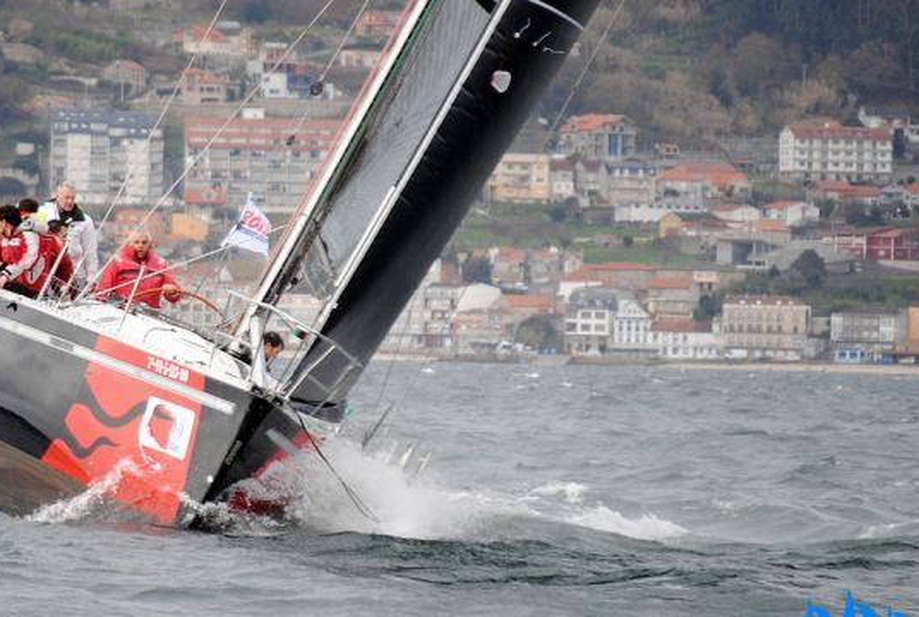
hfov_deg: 4.8
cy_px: 255
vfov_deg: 3.3
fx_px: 10873
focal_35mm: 425
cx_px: 254
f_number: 5.6
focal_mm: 190
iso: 400
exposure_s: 1/320
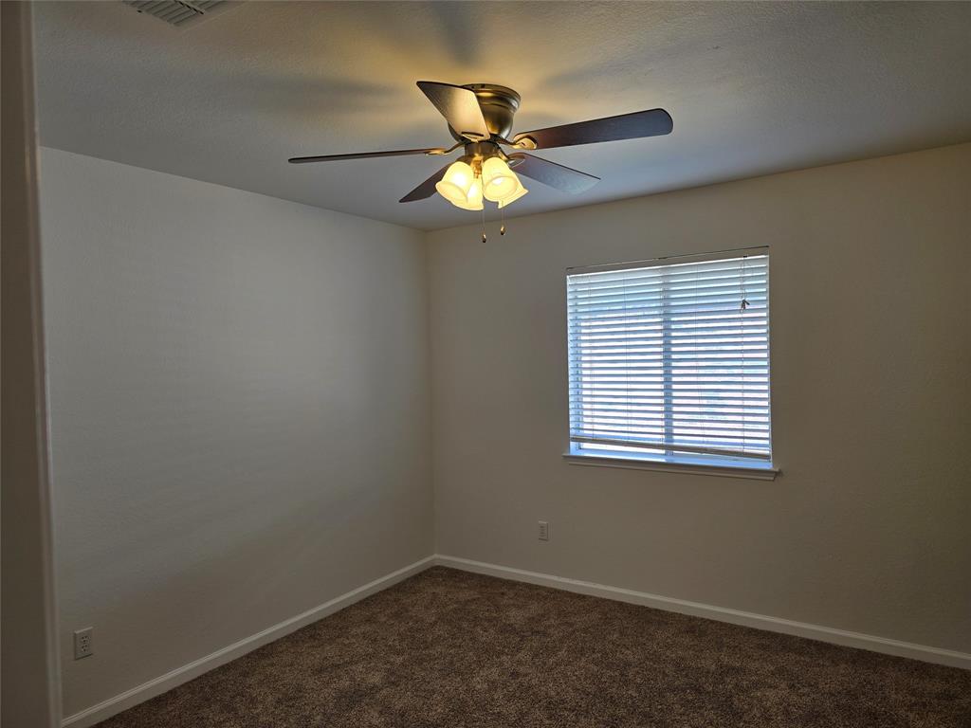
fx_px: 645
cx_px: 486
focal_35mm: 23
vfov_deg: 58.9
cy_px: 364
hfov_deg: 73.9
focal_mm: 6.3
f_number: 1.7
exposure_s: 1/120
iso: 25
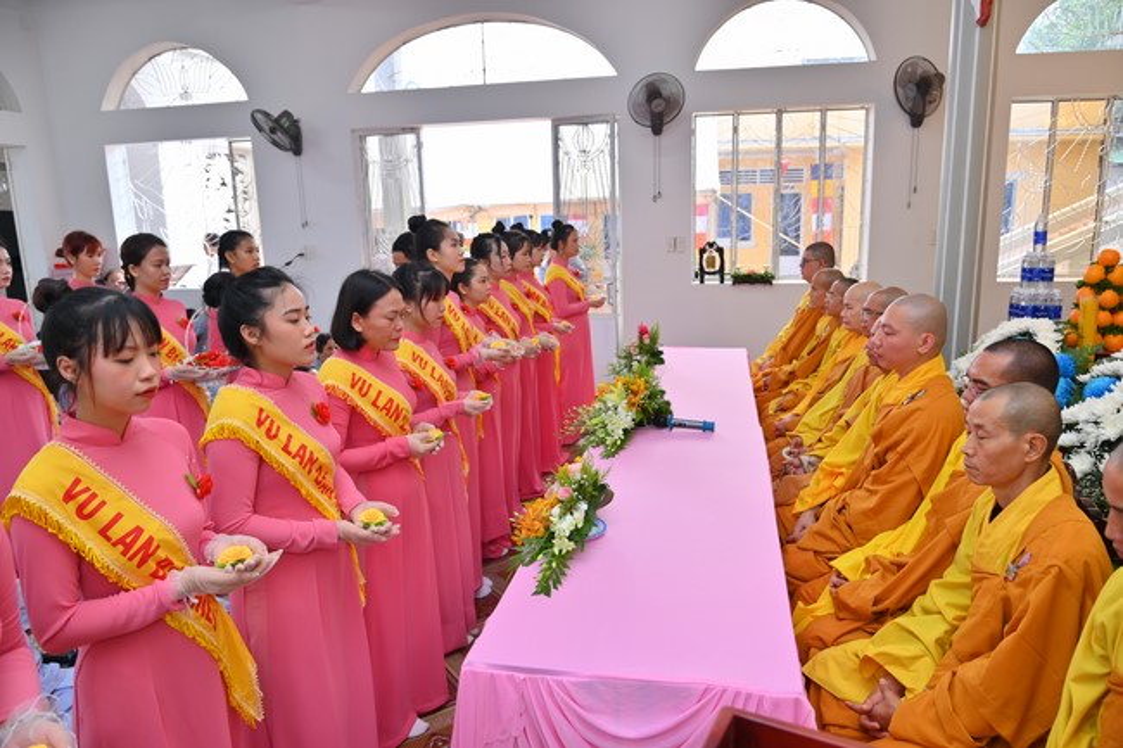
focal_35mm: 24
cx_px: 562
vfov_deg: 53.1
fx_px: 748
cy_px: 374
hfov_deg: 73.8
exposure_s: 1/125
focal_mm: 24
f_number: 5.6
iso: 400
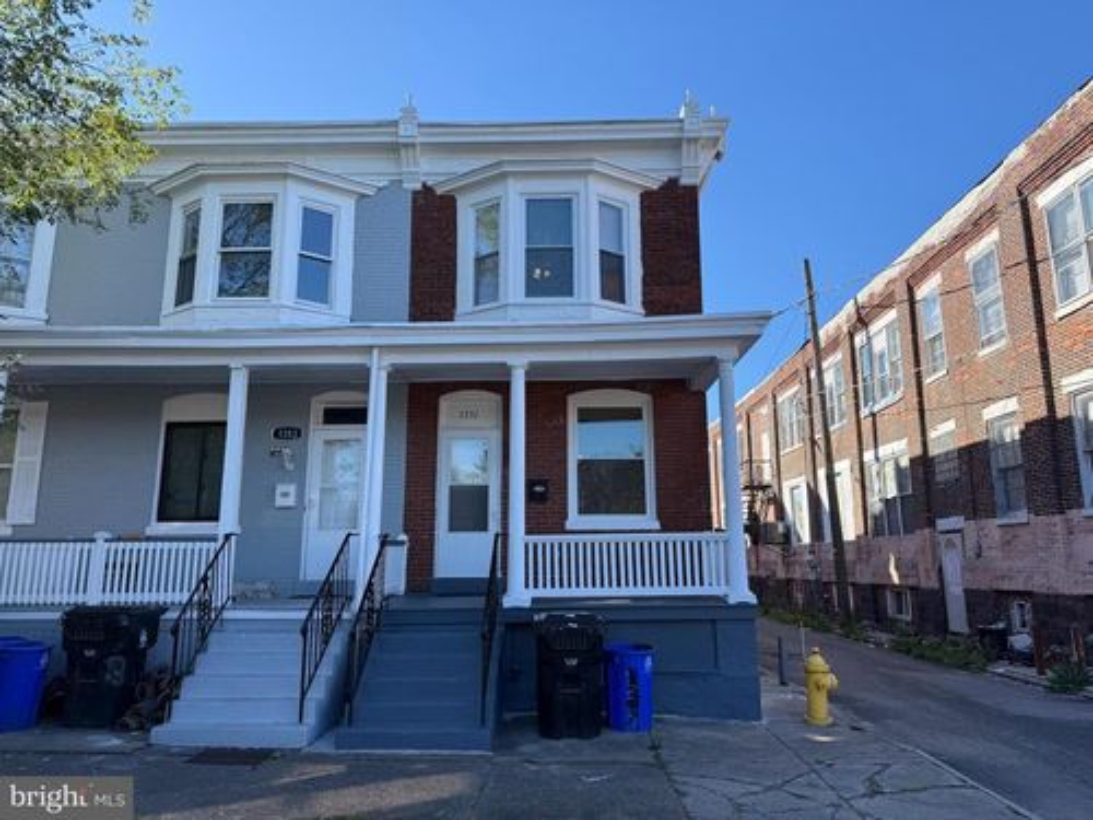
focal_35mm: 24
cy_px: 410
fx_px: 758
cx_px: 546
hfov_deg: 71.6
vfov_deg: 56.8
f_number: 1.78
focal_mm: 6.76
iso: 80
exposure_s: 1/1689
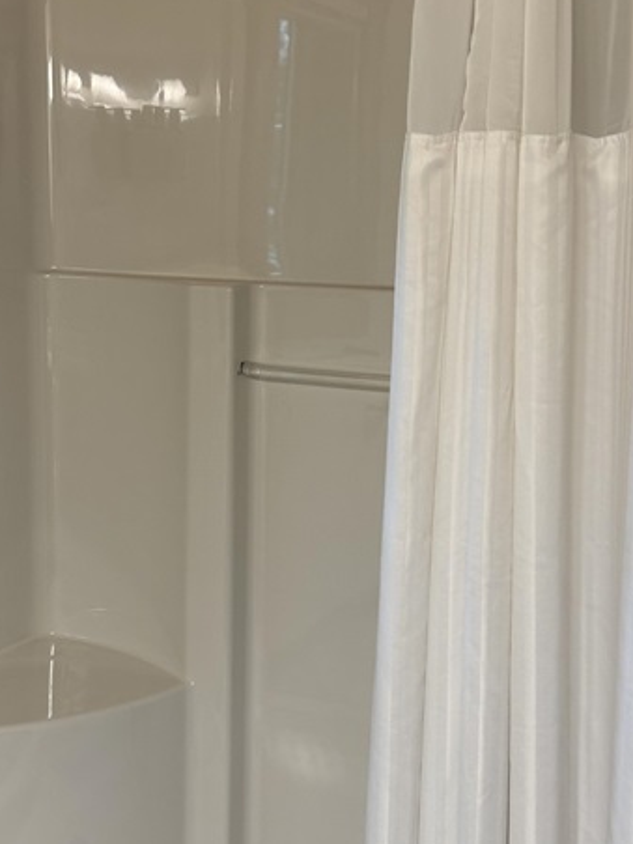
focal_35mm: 51
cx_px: 301
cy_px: 422
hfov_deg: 28.6
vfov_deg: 37.5
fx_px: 1243
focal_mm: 6.76
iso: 160
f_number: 1.78
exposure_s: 1/60
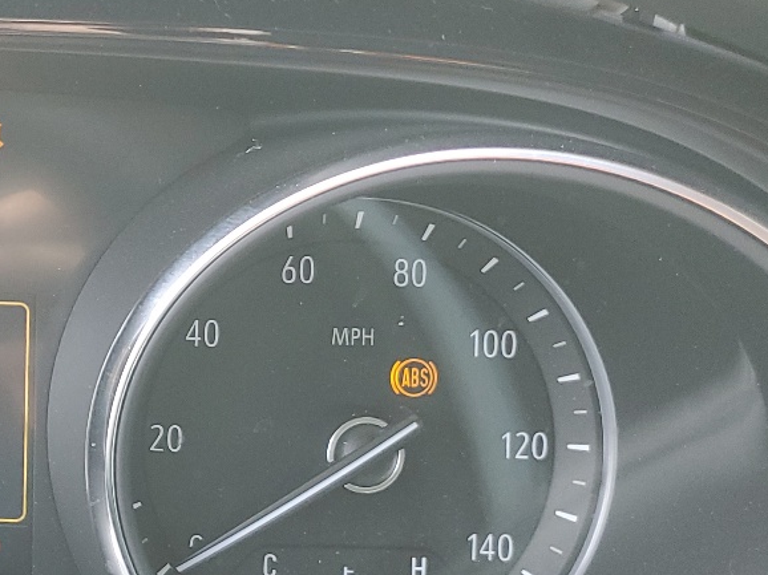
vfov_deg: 20.4
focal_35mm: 72
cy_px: 268
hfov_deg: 23.9
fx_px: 1597
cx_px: -223
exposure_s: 1/120
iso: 74
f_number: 1.5
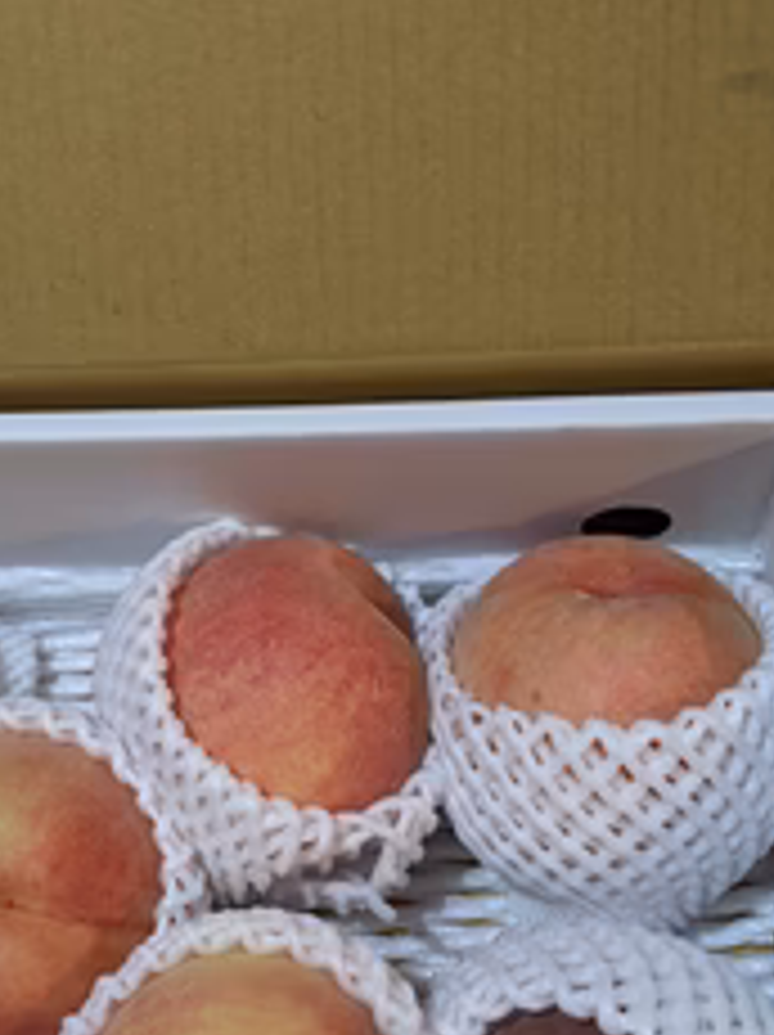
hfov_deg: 30.4
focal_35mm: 47
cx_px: 220
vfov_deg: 40.4
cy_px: 603
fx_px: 1404
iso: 275
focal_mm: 4.44
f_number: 1.8
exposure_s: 1/24
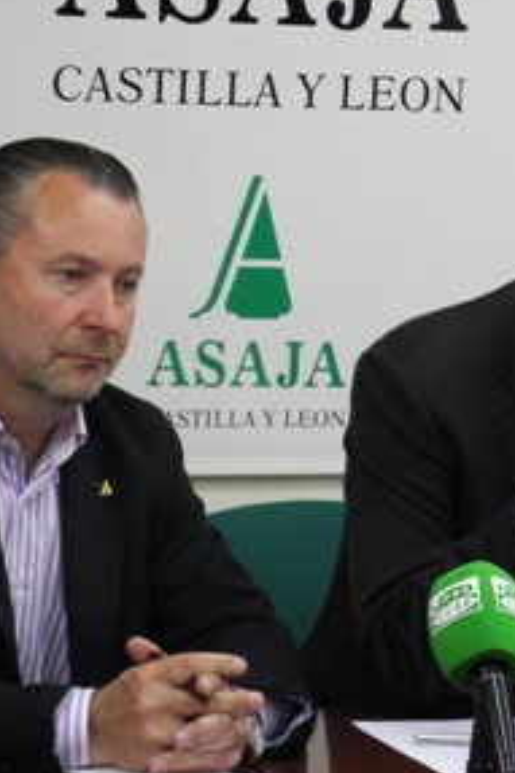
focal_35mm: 184
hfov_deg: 7.5
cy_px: 369
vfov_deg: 11.2
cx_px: 333
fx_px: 3953
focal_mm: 25.4
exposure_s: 1/25
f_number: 4.5
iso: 400
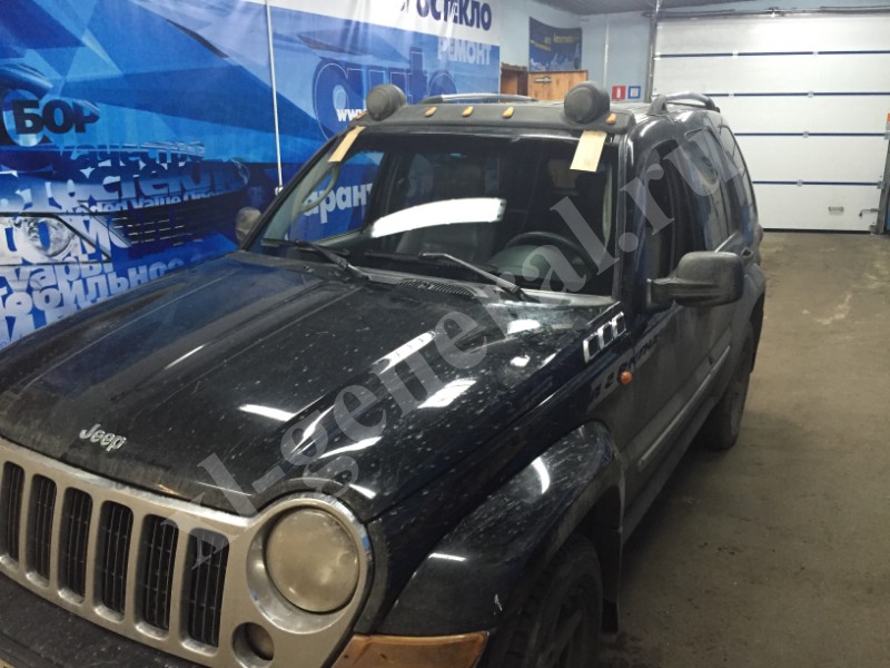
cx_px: 445
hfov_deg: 61.7
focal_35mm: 29
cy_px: 334
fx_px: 746
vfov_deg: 48.2
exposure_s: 1/33
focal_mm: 4.15
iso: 250
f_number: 2.2
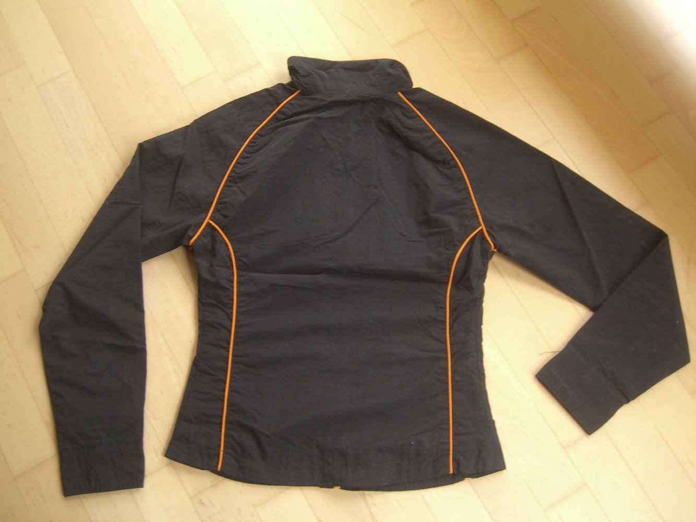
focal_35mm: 38
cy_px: 261
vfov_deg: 37.7
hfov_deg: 49.0
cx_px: 348
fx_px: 764
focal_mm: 7.9
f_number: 2.8
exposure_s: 1/40
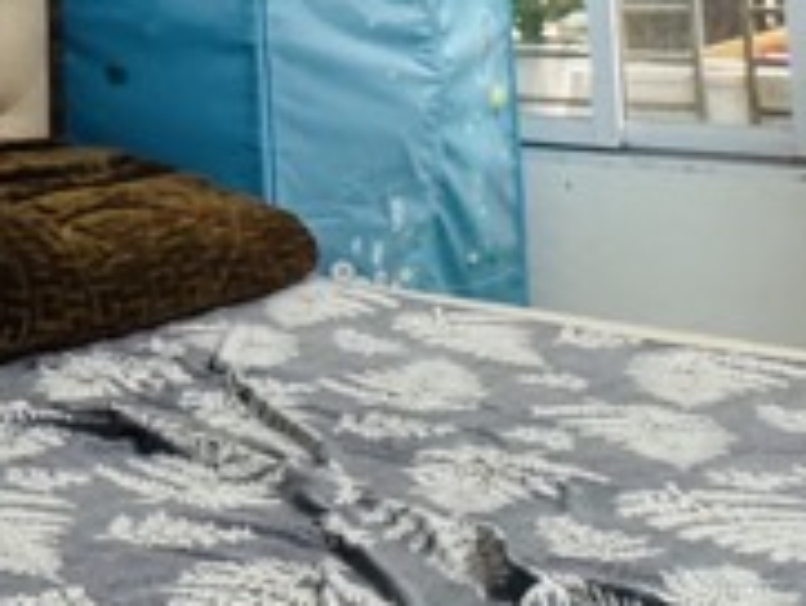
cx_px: -232
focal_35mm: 79
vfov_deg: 17.1
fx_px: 1841
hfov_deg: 22.2
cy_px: -263
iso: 400
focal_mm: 2.22
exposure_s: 1/50
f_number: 2.2
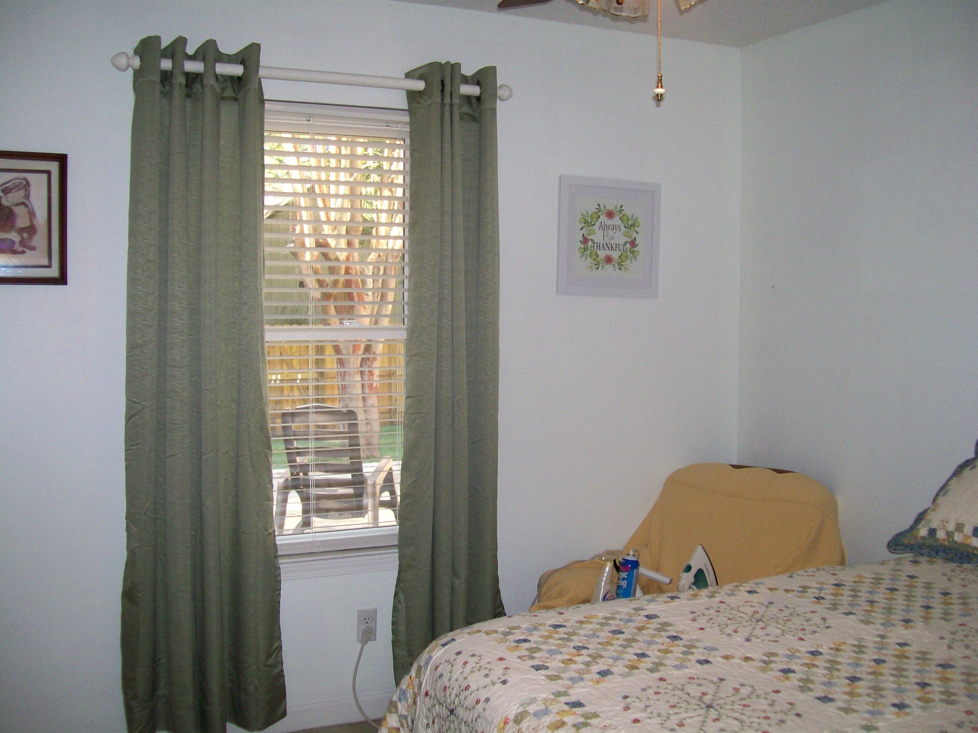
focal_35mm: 36
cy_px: 366
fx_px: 1017
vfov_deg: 39.7
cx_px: 489
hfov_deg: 51.4
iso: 140
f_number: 2.7
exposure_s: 1/64
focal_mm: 6
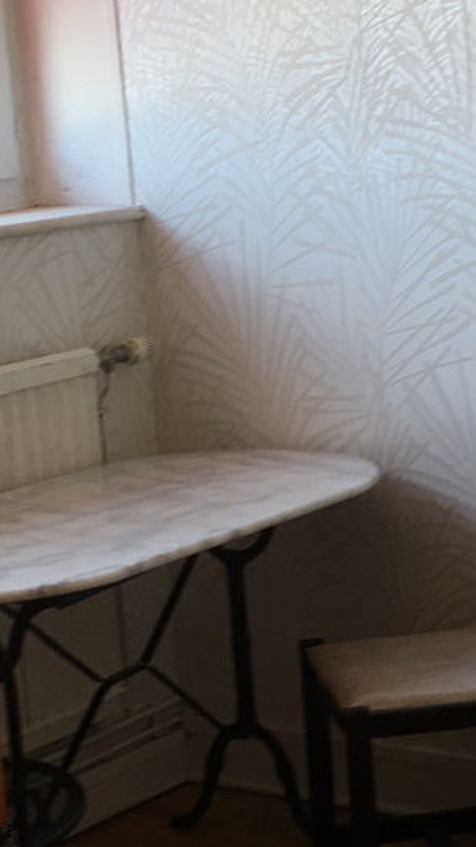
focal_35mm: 95
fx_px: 2133
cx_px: 360
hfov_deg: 12.7
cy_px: 513
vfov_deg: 22.4
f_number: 2.2
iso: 25
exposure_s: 1/50
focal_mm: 4.15
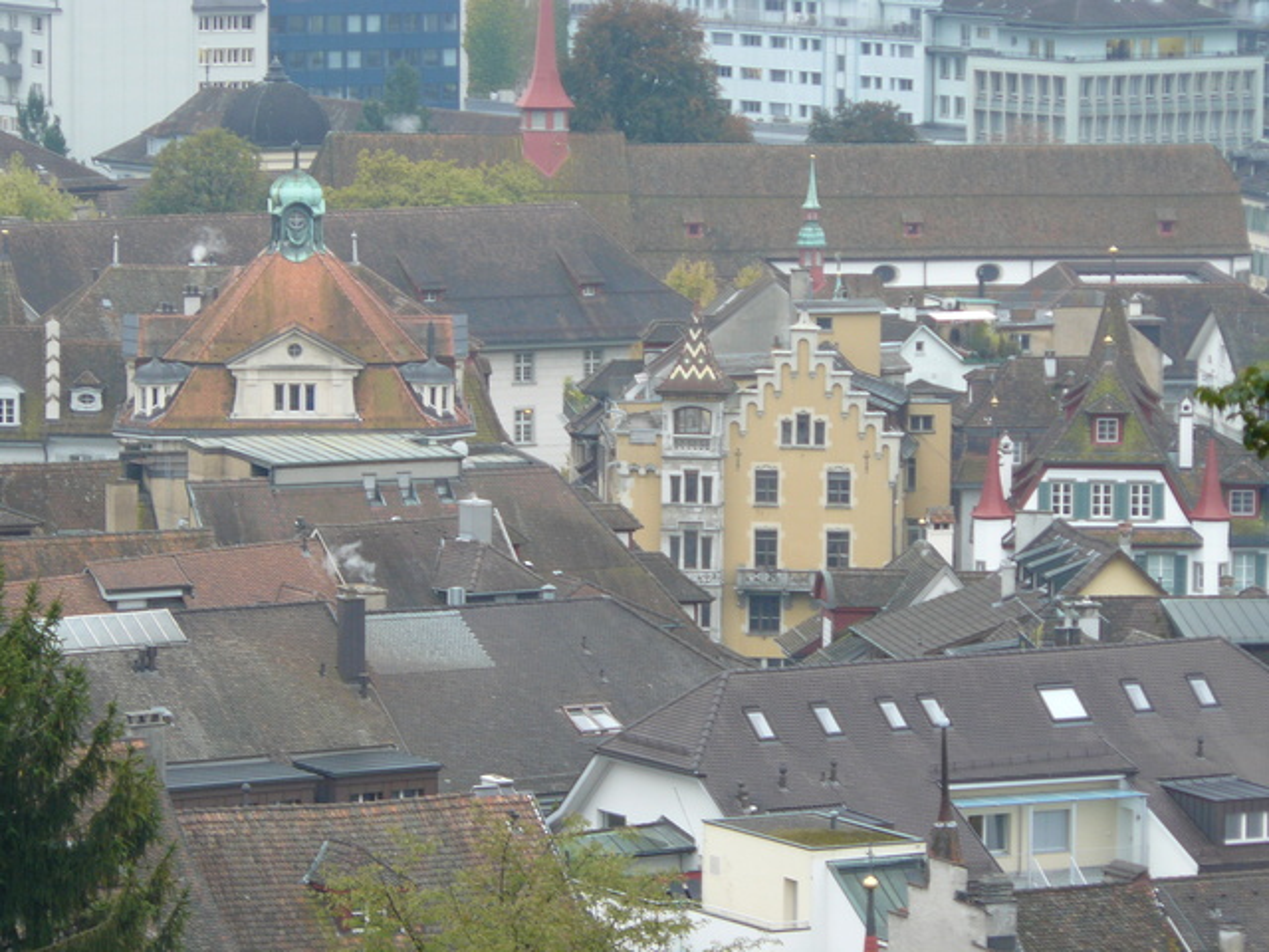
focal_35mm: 219
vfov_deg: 6.8
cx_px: 634
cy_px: 476
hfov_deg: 9.0
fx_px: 8028
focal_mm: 36.5
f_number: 3.3
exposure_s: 1/50
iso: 100
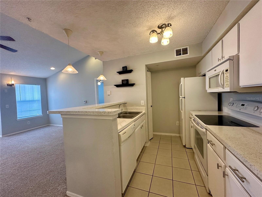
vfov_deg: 85.7
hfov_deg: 102.1
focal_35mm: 14
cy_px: 98
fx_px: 106
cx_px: 131
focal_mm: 2.22
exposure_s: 1/120
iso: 320
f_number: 2.2
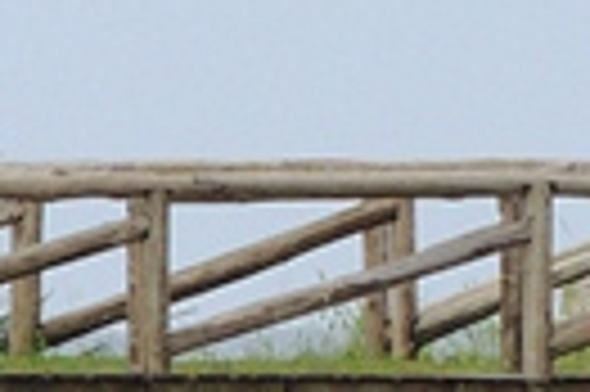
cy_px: -257
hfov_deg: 0.5
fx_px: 62609
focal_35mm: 3825
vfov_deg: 0.4
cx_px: 1040
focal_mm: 107
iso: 100
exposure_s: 1/500
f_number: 4.9
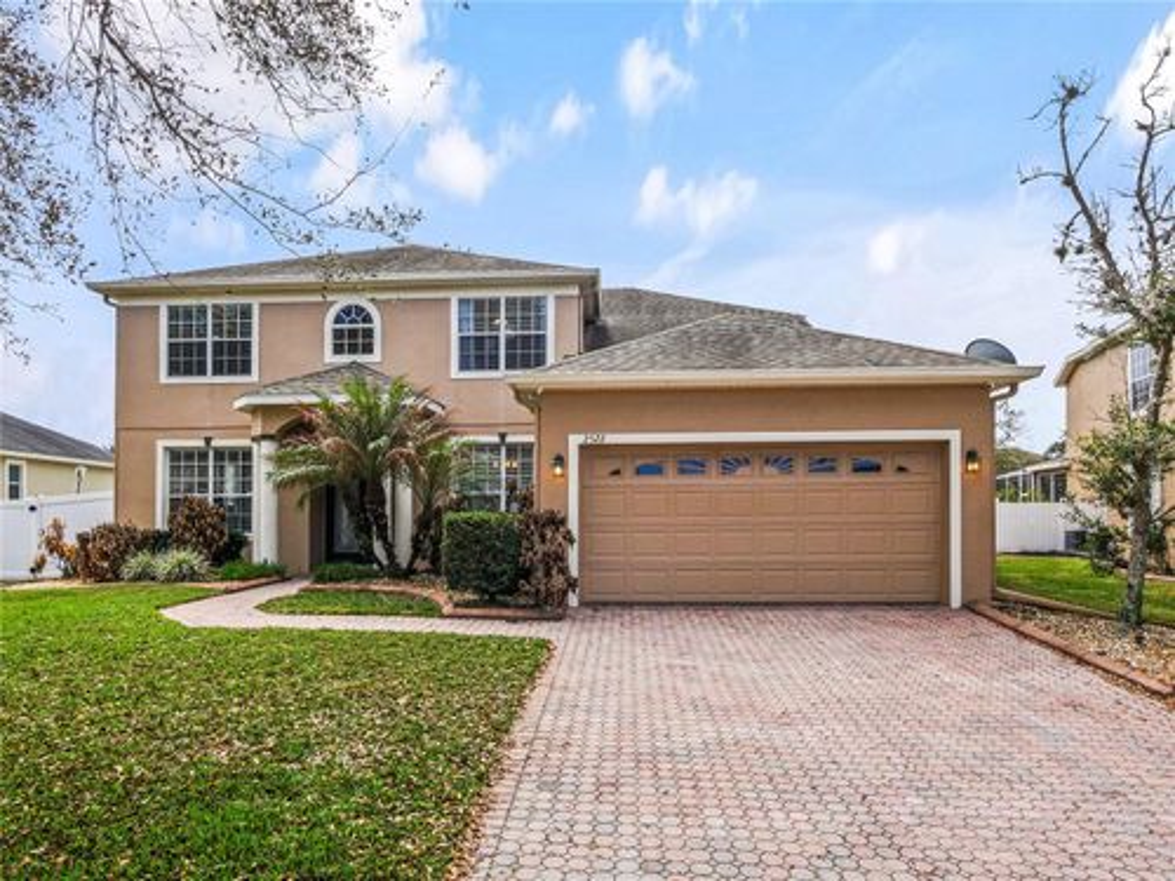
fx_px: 611
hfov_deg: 87.8
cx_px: 588
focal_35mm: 18
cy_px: 440
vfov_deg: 71.6
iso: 200
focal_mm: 9
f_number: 7.1
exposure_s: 1/400
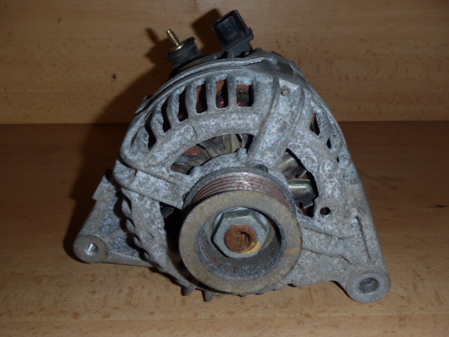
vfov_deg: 37.7
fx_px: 493
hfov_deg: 49.0
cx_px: 224
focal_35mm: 38
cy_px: 168
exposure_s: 1/40
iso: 100
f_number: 4.6
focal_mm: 6.83
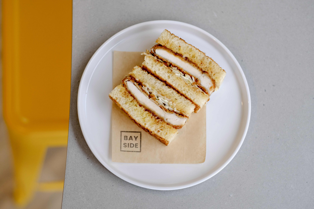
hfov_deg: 24.2
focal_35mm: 84
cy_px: 104
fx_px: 733
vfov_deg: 16.3
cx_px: 157
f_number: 2
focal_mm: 56
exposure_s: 1/250
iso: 1250
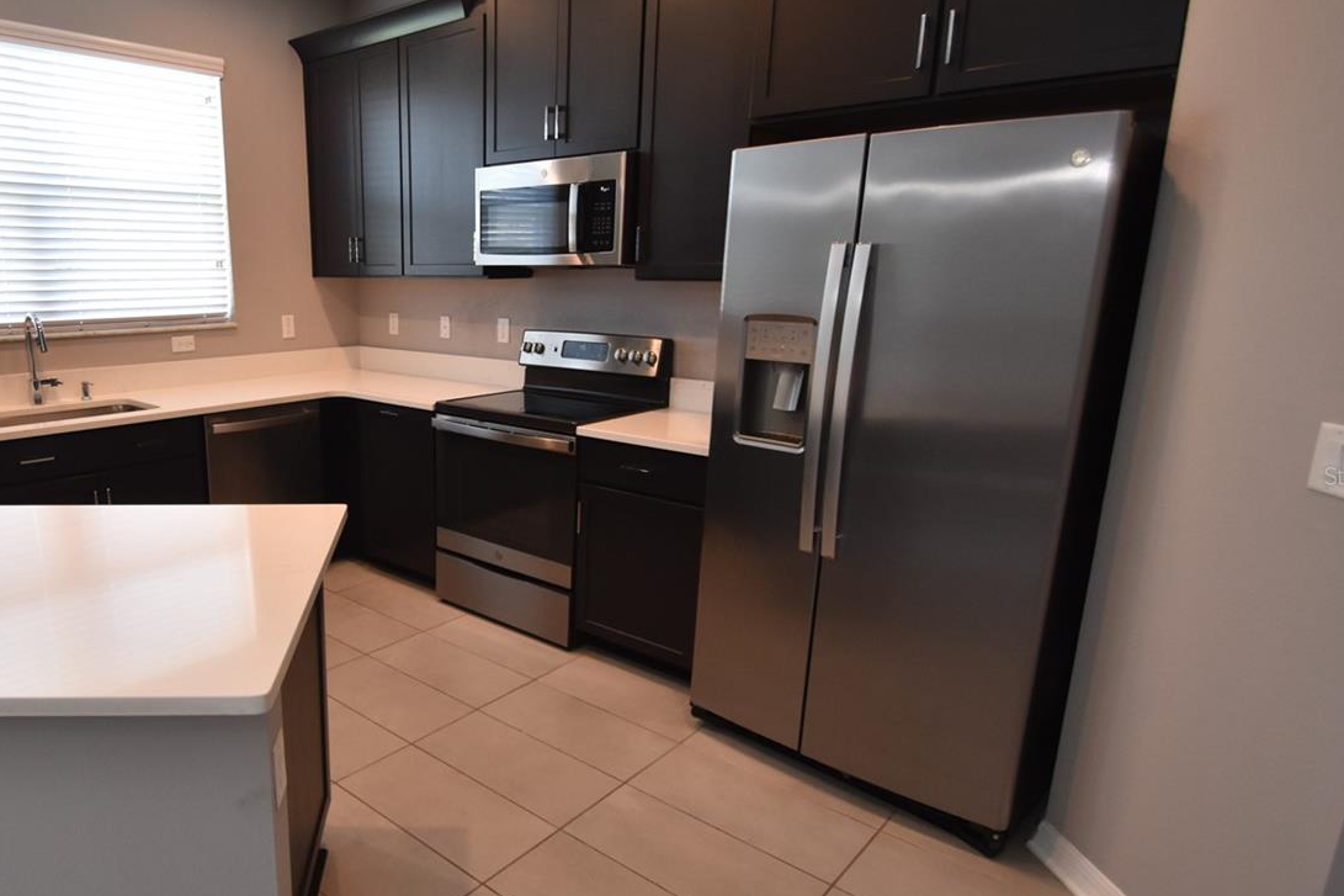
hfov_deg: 76.1
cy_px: 476
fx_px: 821
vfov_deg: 57.2
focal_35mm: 22
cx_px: 448
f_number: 3.5
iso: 800
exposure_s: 1/90
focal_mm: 10
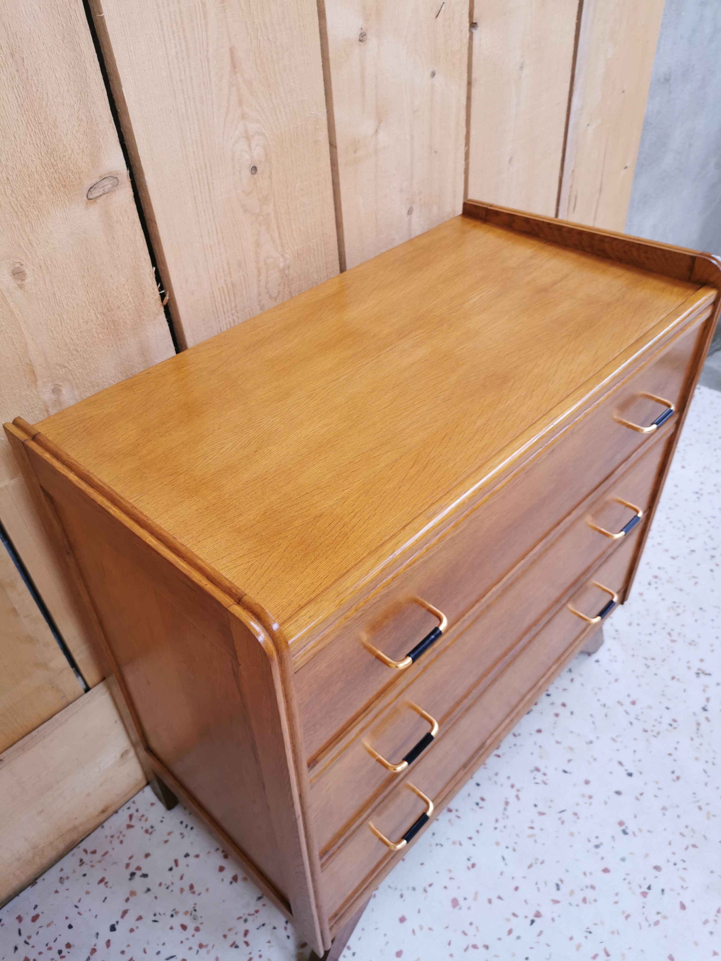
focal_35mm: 27
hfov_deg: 51.4
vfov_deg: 65.3
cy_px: 480
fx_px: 750
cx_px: 360
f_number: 1.8
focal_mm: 5.58
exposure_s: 1/50
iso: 125
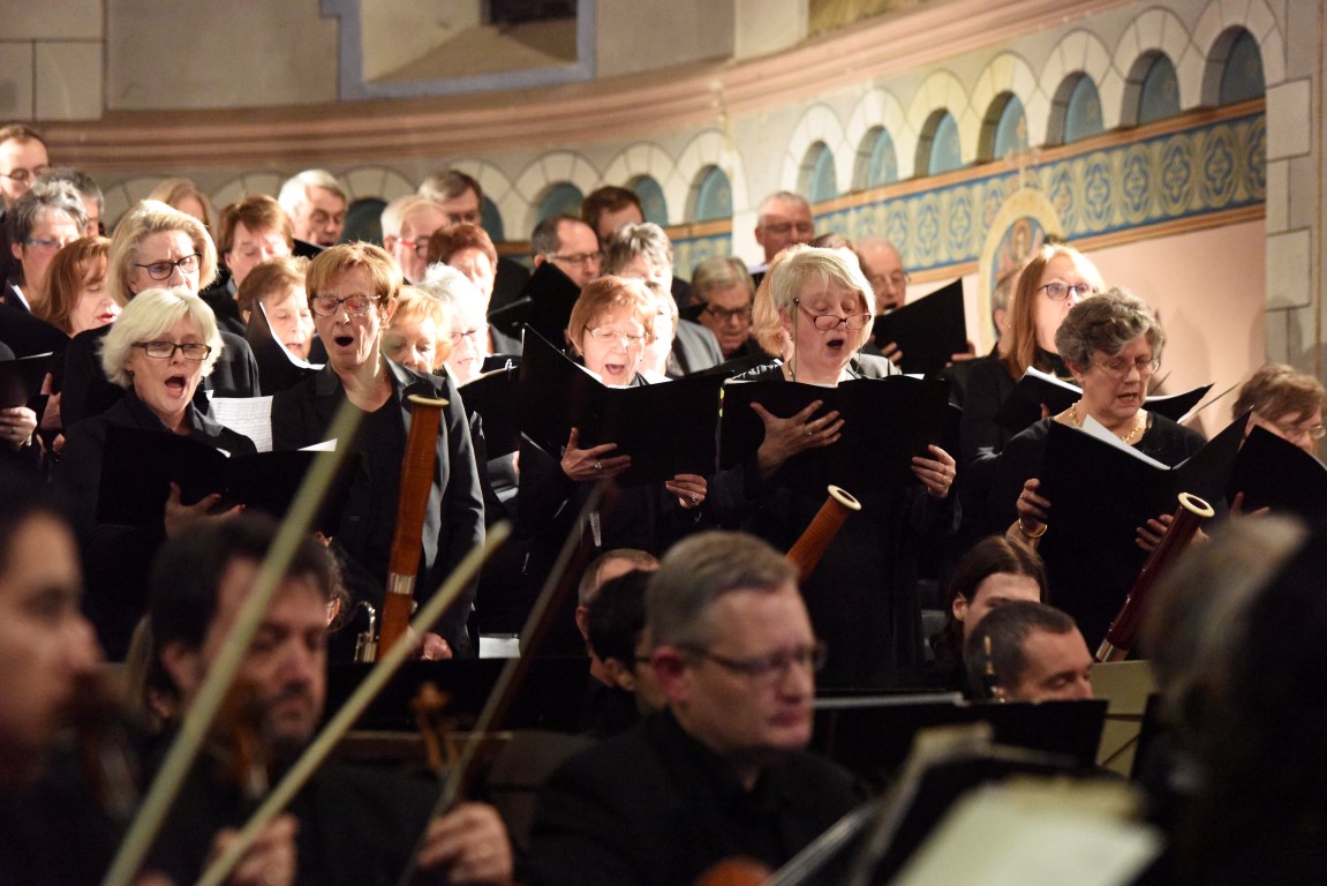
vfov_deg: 10.2
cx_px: 664
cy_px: 443
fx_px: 4977
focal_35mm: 135
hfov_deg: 15.2
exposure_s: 1/125
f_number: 4
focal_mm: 135
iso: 12800
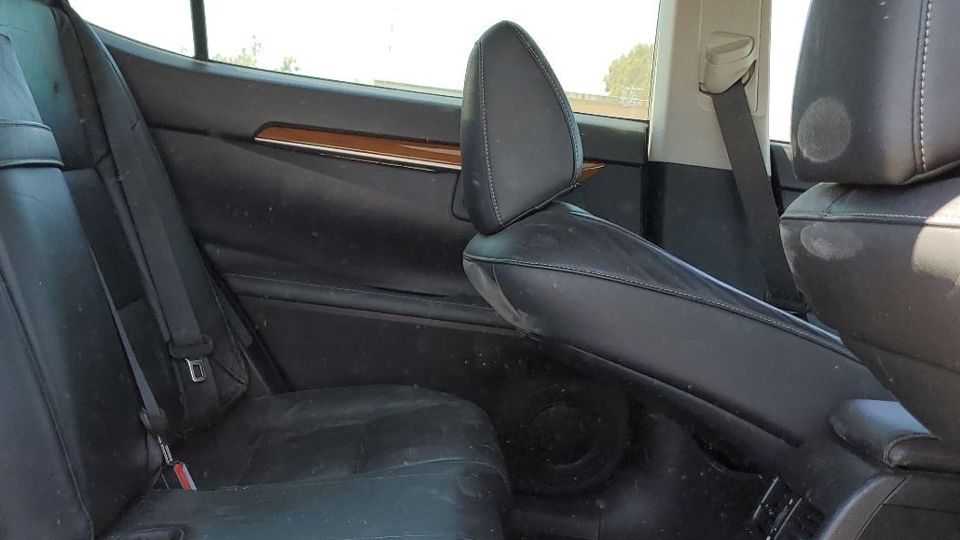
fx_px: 1120
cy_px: 398
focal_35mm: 44
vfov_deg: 26.8
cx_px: 339
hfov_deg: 45.9
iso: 50
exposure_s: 1/204
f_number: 1.5
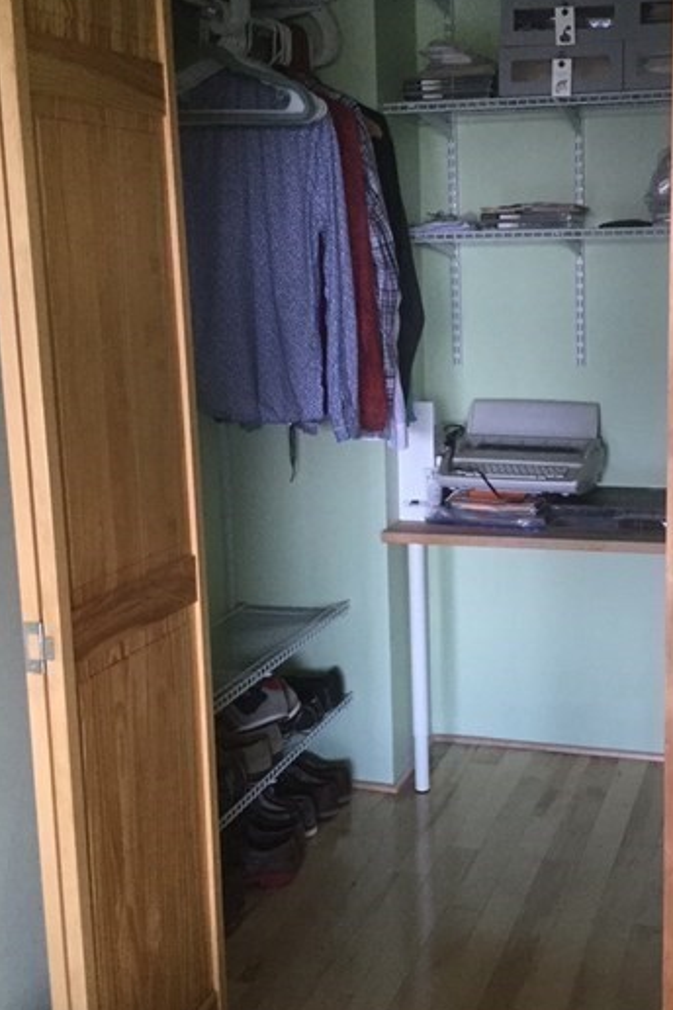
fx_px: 1346
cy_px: 487
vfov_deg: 41.1
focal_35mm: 48
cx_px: 462
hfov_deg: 27.9
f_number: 2.4
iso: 125
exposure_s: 1/30
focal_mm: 3.3
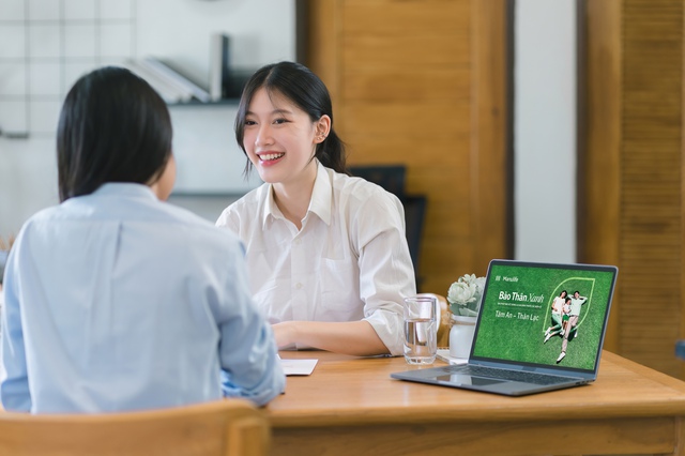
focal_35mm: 85
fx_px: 1616
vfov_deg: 16.1
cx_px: 342
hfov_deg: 23.9
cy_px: 228
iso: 160
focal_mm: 85
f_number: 2
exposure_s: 1/250
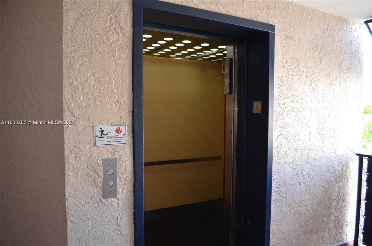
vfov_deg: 47.7
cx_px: 186
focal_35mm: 27
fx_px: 278
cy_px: 123
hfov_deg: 67.5
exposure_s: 1/60
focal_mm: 18
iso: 450
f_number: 3.5
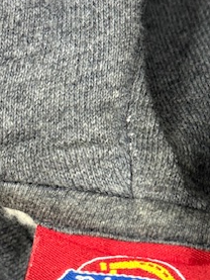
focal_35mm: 111
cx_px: 125
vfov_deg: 17.6
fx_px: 897
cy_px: 229
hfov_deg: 13.3
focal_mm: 6.76
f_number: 1.78
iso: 160
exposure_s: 1/50
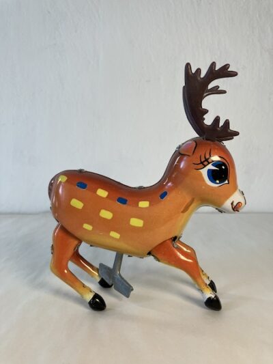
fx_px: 294
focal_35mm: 28
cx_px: 136
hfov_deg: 49.8
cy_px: 182
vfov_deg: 63.4
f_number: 1.8
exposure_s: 1/121
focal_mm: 3.99
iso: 25
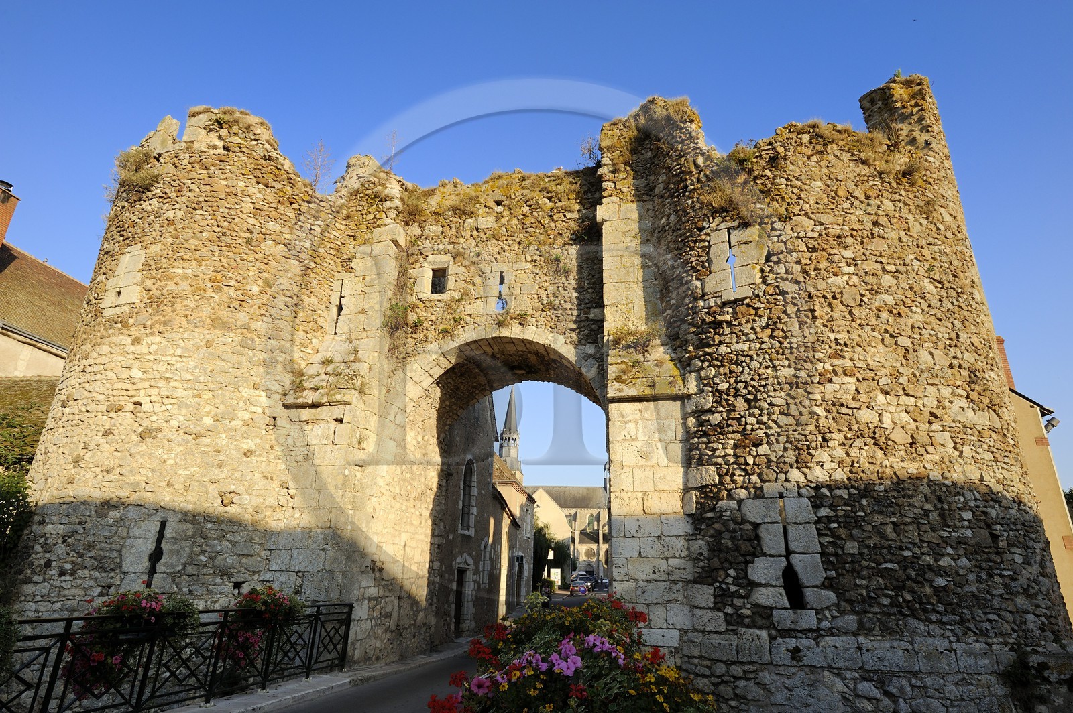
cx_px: 536
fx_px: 596
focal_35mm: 20
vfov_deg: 61.8
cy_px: 356
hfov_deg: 84.0
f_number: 14
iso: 250
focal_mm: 20
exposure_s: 1/125
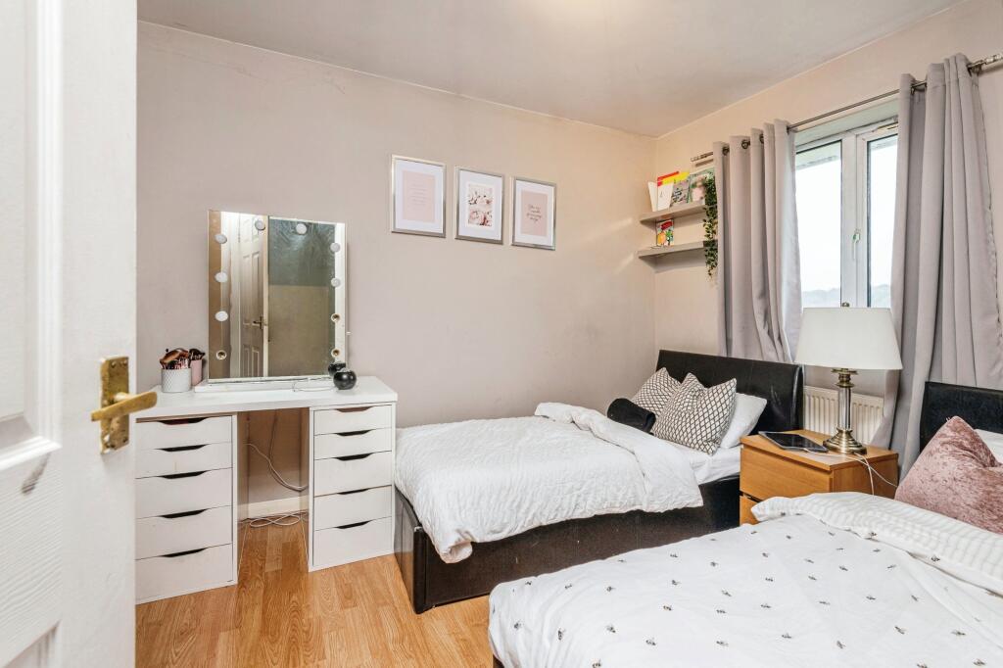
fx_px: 446
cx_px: 502
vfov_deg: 73.7
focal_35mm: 16
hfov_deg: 96.8
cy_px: 334
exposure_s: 1/10
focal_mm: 16
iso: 320
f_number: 8
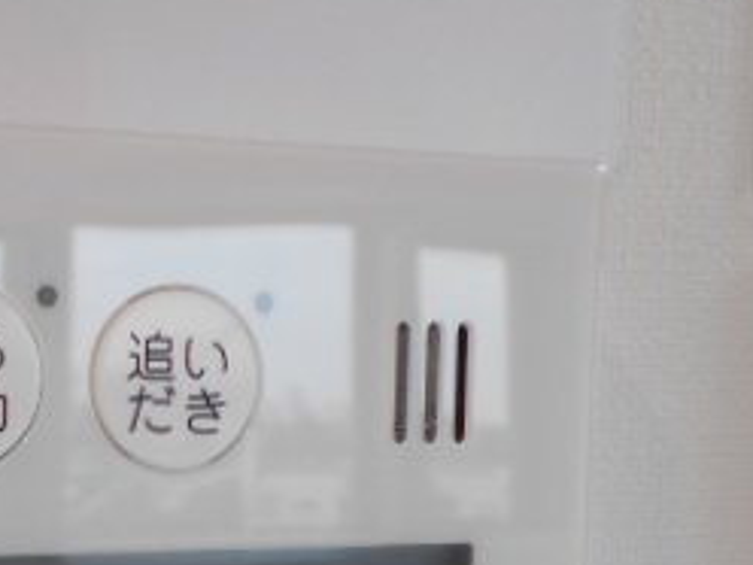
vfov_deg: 20.8
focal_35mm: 67
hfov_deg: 27.6
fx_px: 1457
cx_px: 30
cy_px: 635
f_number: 3.2
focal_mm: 4.6
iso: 80
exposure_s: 1/30
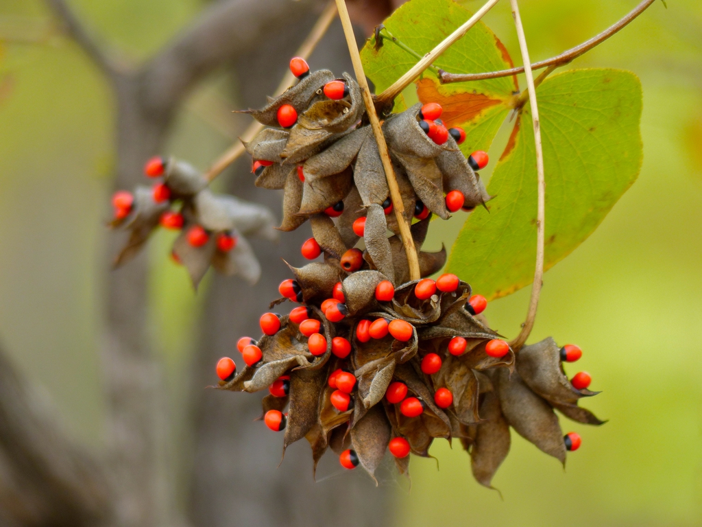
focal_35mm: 600
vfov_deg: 2.5
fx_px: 12168
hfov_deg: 3.3
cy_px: 264
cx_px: 351
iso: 100
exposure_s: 1/250
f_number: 2.8
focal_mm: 108
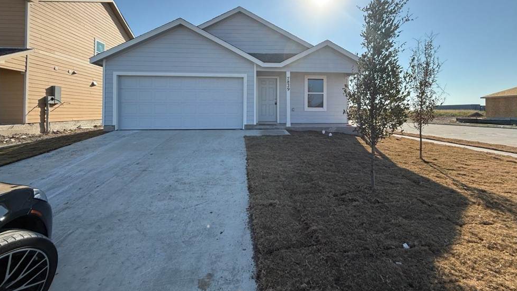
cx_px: 266
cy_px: 109
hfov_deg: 99.3
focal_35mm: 16
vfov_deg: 66.1
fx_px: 219
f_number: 2.2
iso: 64
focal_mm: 2.22
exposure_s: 1/1613
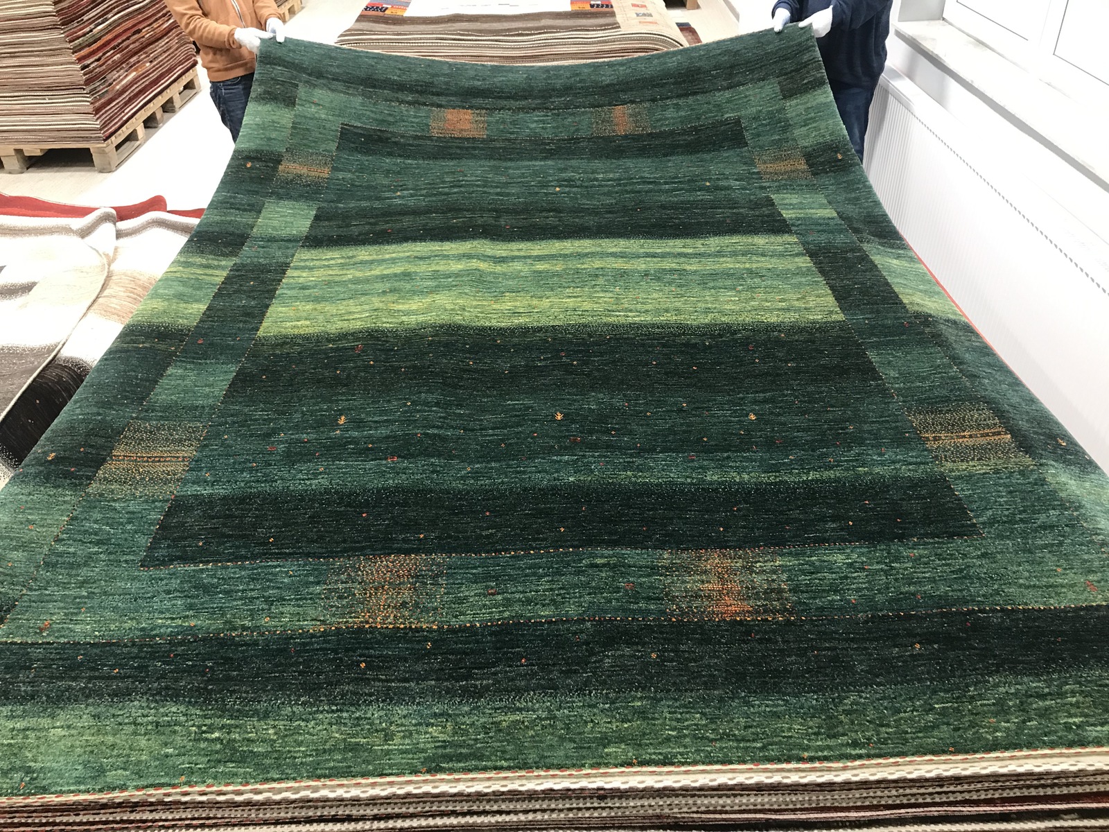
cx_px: 554
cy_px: 416
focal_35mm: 28
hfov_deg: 63.4
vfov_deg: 49.7
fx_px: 897
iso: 40
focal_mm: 3.99
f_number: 1.8
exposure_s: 1/25
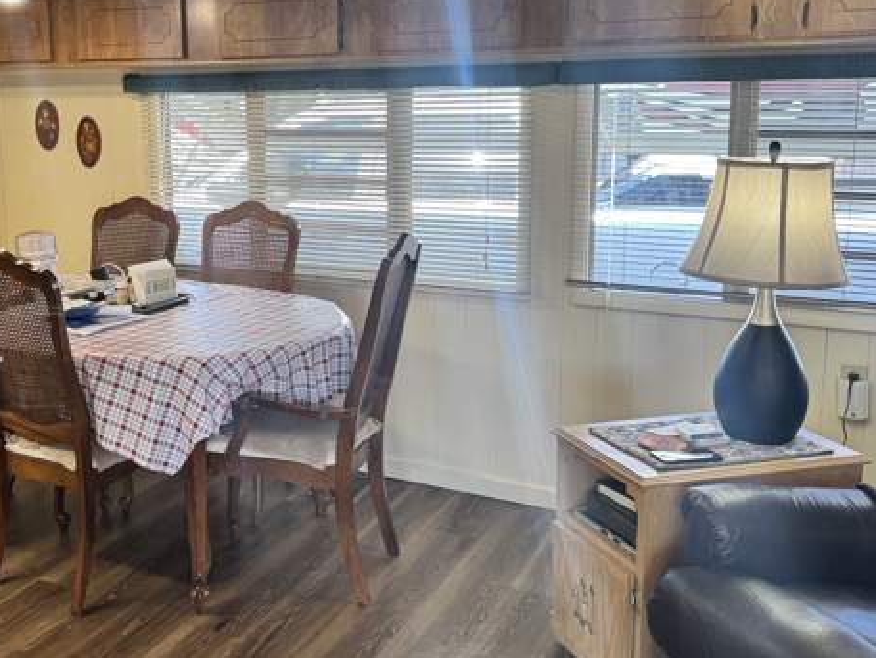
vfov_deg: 34.2
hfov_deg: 43.6
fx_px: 1063
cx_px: 240
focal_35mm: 42
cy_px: 259
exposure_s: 1/120
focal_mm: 6.76
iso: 125
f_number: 1.78
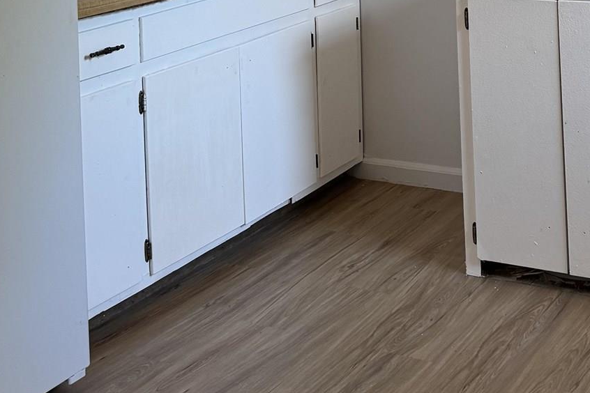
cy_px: -159
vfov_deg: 18.2
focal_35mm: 68
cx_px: 473
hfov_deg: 29.0
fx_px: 1114
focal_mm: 6.76
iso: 160
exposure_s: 1/120
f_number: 1.78
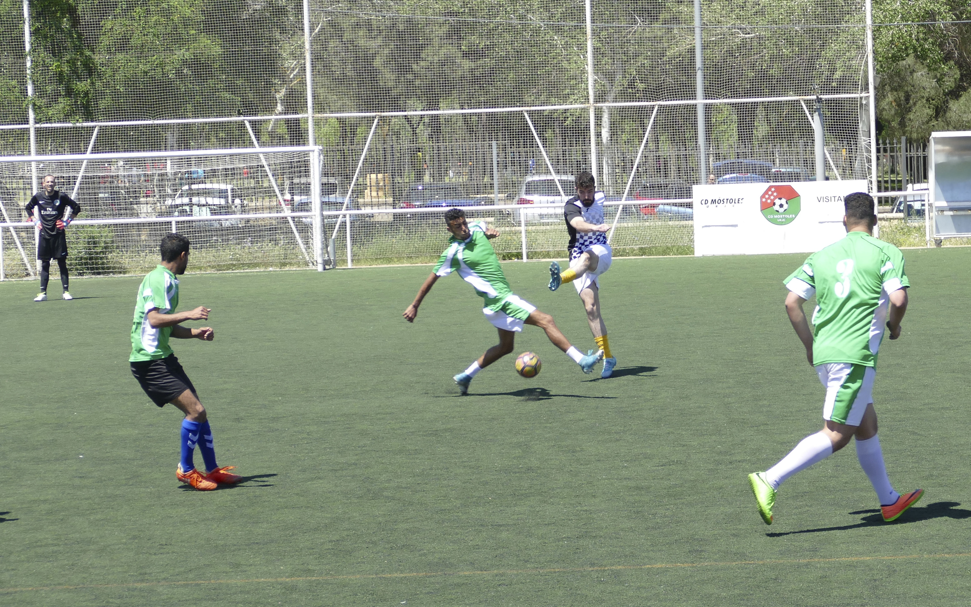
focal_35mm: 77
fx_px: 2038
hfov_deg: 26.8
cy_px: 325
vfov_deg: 16.9
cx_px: 488
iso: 125
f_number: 3.7
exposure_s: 1/800
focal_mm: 27.23
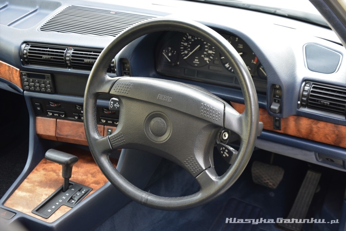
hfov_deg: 41.1
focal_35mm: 48
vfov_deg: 28.1
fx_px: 461
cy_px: 116
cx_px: 173
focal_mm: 32
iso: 900
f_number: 4.2
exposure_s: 1/30
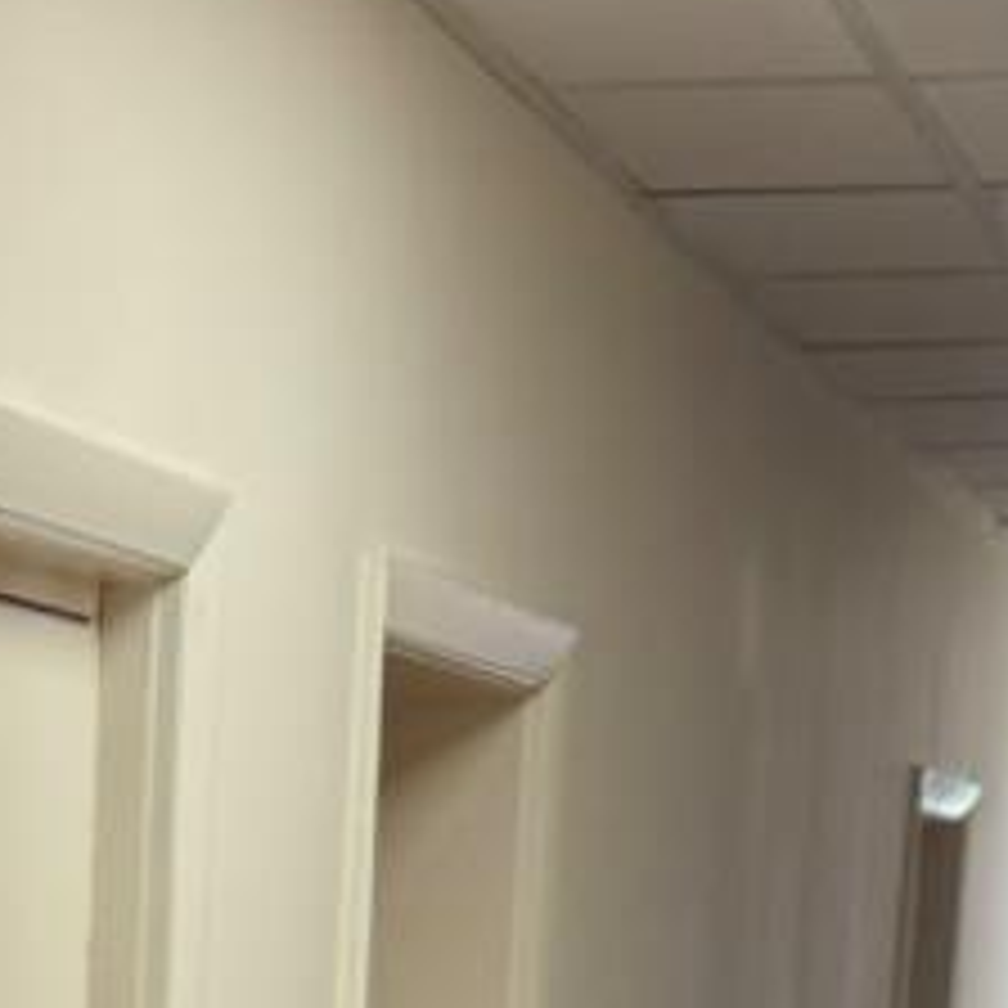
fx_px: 4678
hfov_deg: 12.0
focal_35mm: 142
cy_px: 2176
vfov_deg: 10.9
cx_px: -180
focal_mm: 6.76
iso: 160
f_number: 1.78
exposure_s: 1/120
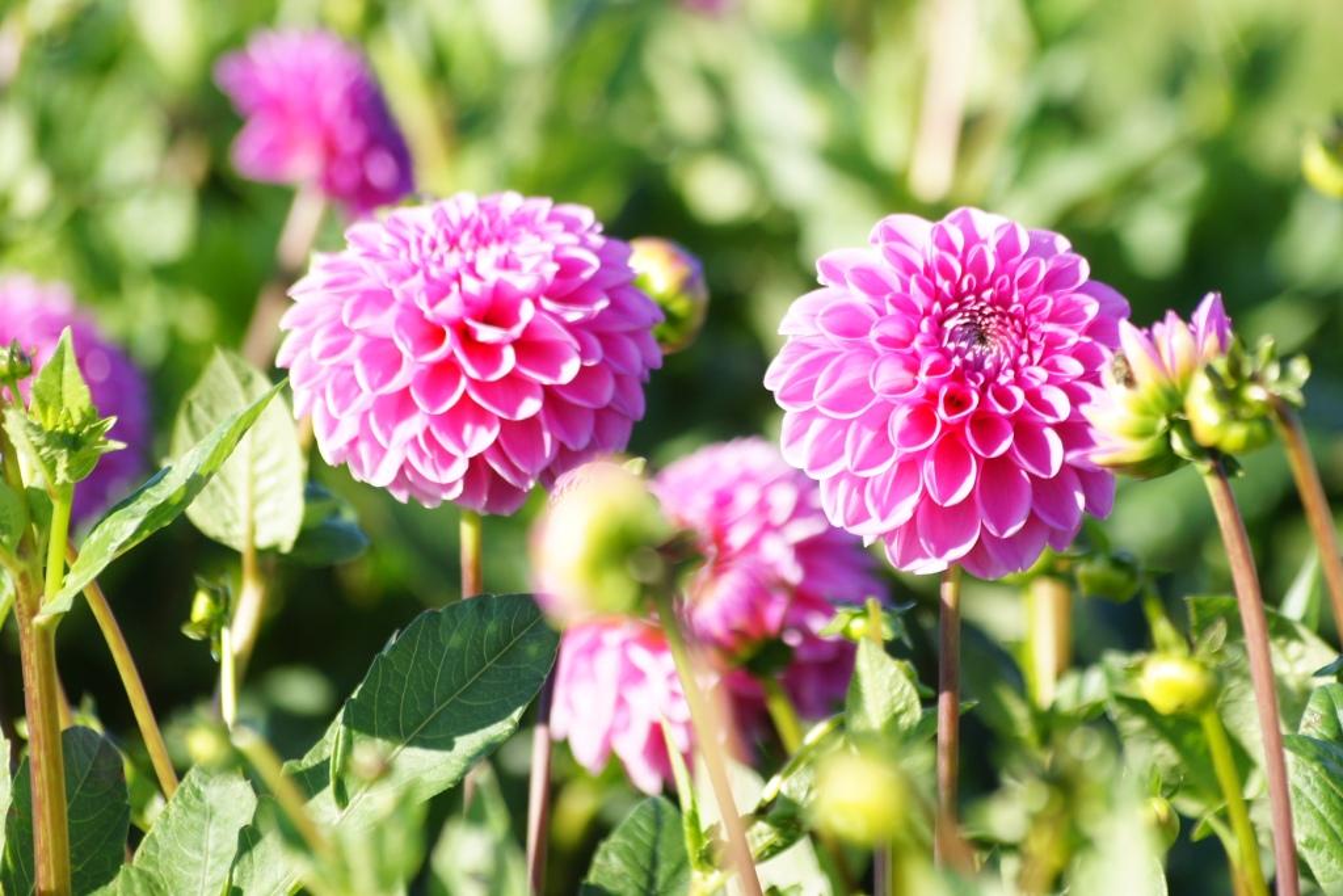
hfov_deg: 6.9
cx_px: 672
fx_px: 11192
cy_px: 448
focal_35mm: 300
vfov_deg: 4.6
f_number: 5
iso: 200
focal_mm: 200
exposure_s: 1/500
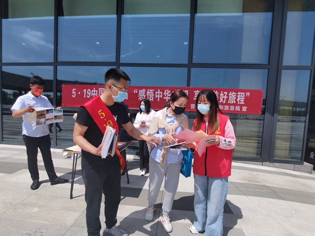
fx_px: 155
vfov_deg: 74.7
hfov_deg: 91.0
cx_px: 158
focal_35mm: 17
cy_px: 118
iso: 50
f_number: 2.2
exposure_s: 1/1479
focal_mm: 2.2
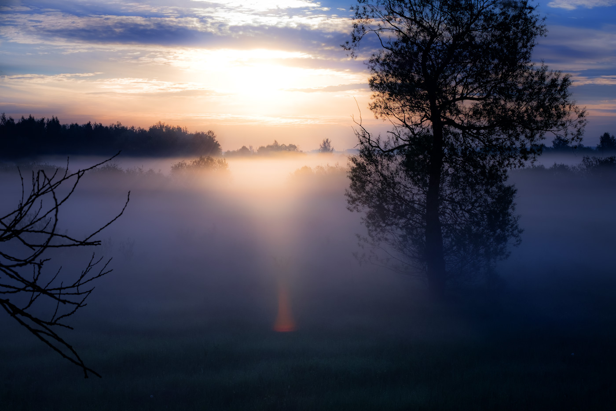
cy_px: 206
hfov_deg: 27.0
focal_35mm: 75
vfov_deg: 18.2
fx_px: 1283
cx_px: 308
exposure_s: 1/240
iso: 400
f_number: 11
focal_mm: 50
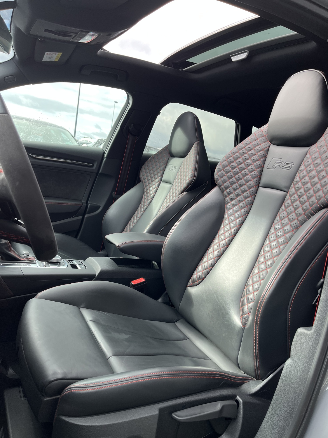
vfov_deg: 67.3
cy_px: 219
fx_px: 328
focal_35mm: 26
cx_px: 164
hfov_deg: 53.1
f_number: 1.6
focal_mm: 5.1
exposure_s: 1/276
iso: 40
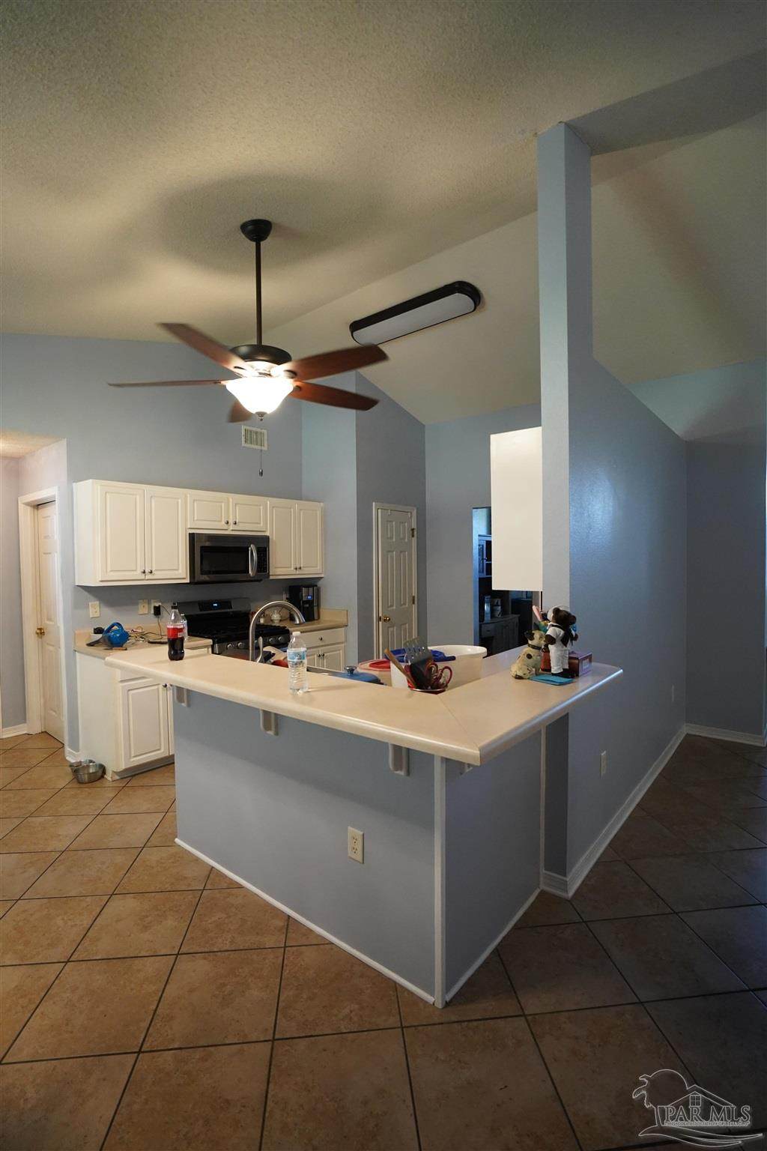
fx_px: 511
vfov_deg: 96.7
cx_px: 384
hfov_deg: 73.7
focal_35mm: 16
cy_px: 576
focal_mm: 16
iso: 4000
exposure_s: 1/160
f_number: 4
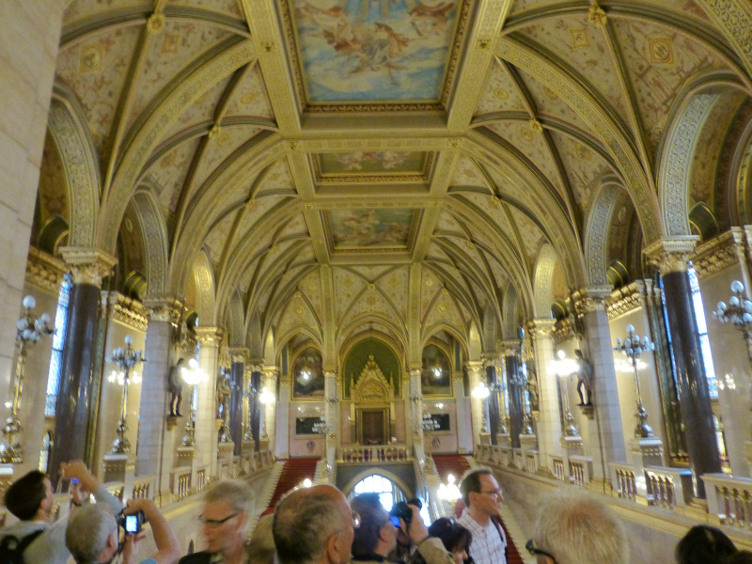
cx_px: 376
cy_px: 282
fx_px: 521
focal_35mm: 24
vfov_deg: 56.8
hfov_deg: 71.6
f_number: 3.3
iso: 640
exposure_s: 1/6
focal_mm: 4.3
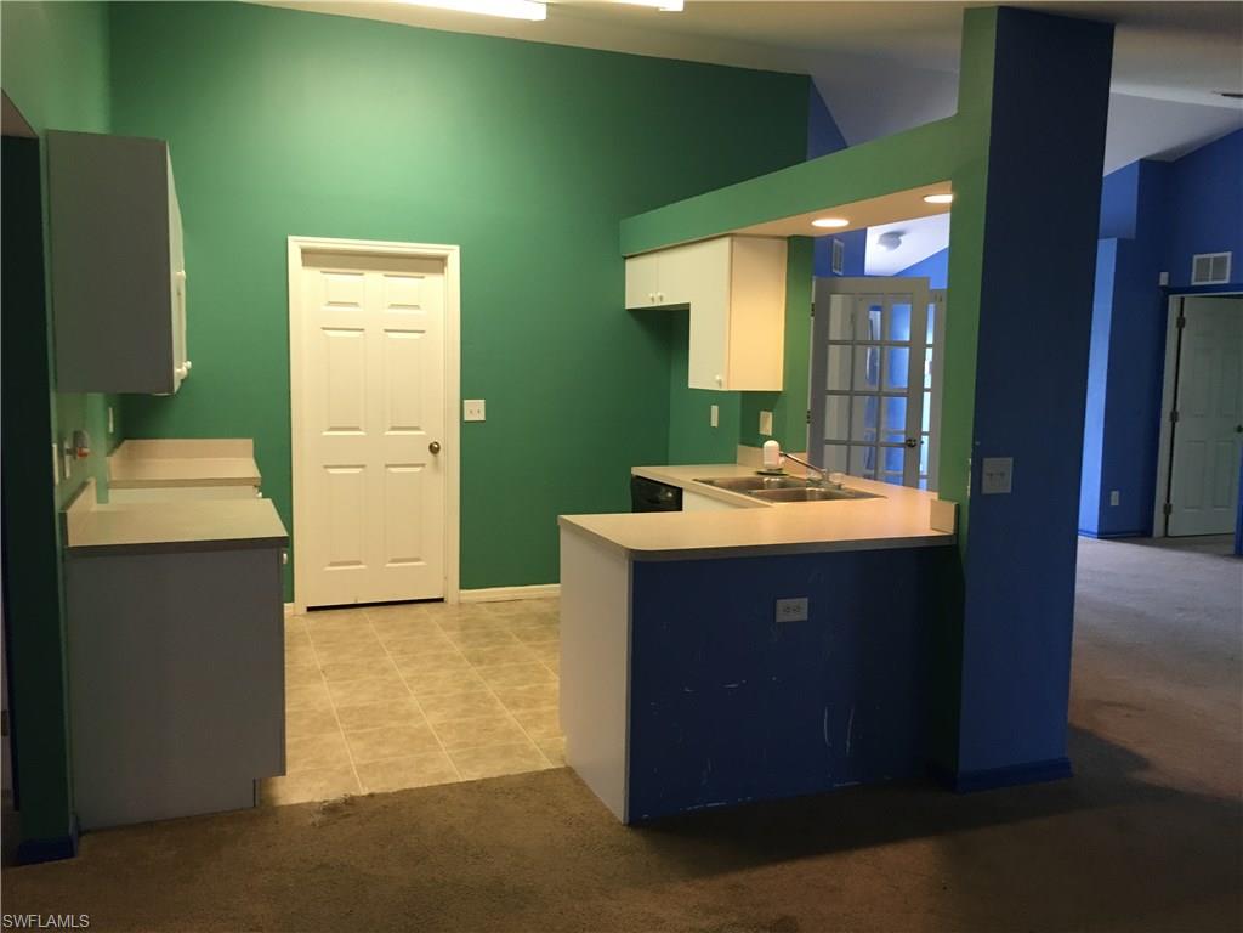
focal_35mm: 29
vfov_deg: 48.2
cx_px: 622
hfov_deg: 61.7
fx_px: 1041
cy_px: 466
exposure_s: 1/30
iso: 100
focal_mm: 4.15
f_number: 2.2
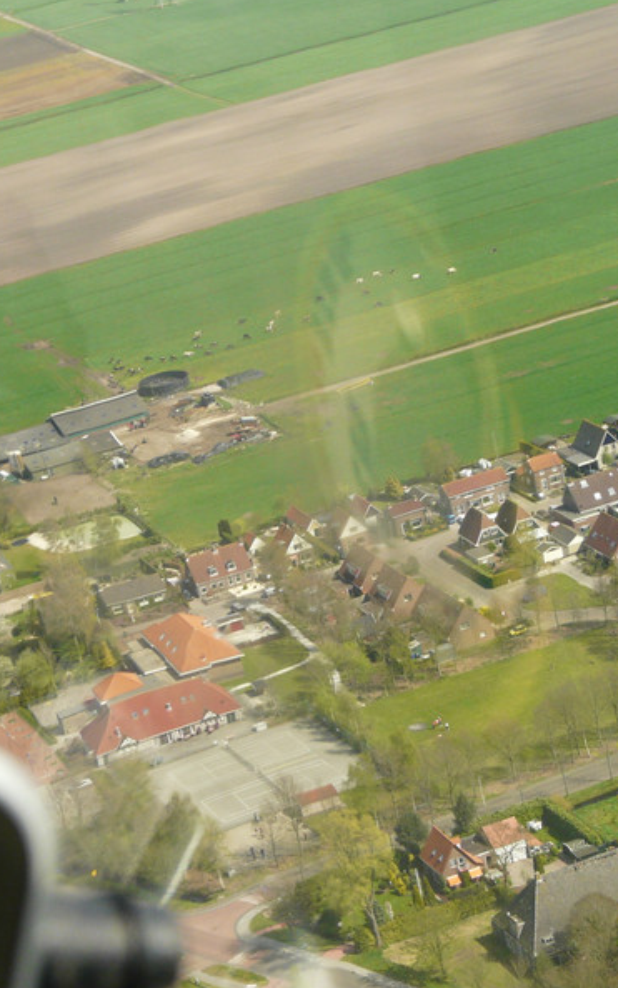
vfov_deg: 18.4
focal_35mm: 113
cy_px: 490
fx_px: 3043
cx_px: 283
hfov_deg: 11.6
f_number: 5
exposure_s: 1/200
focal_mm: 12.9
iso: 100
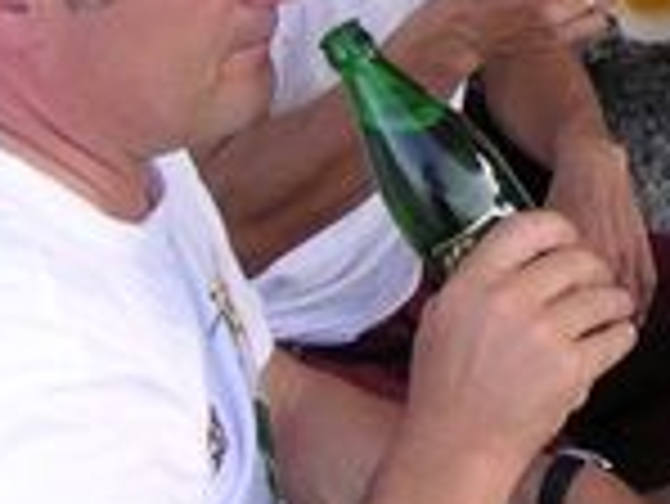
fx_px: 1976
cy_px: -54
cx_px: 737
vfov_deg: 14.2
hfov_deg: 18.5
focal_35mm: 102
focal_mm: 5.8
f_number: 4.5
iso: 50
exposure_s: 1/100
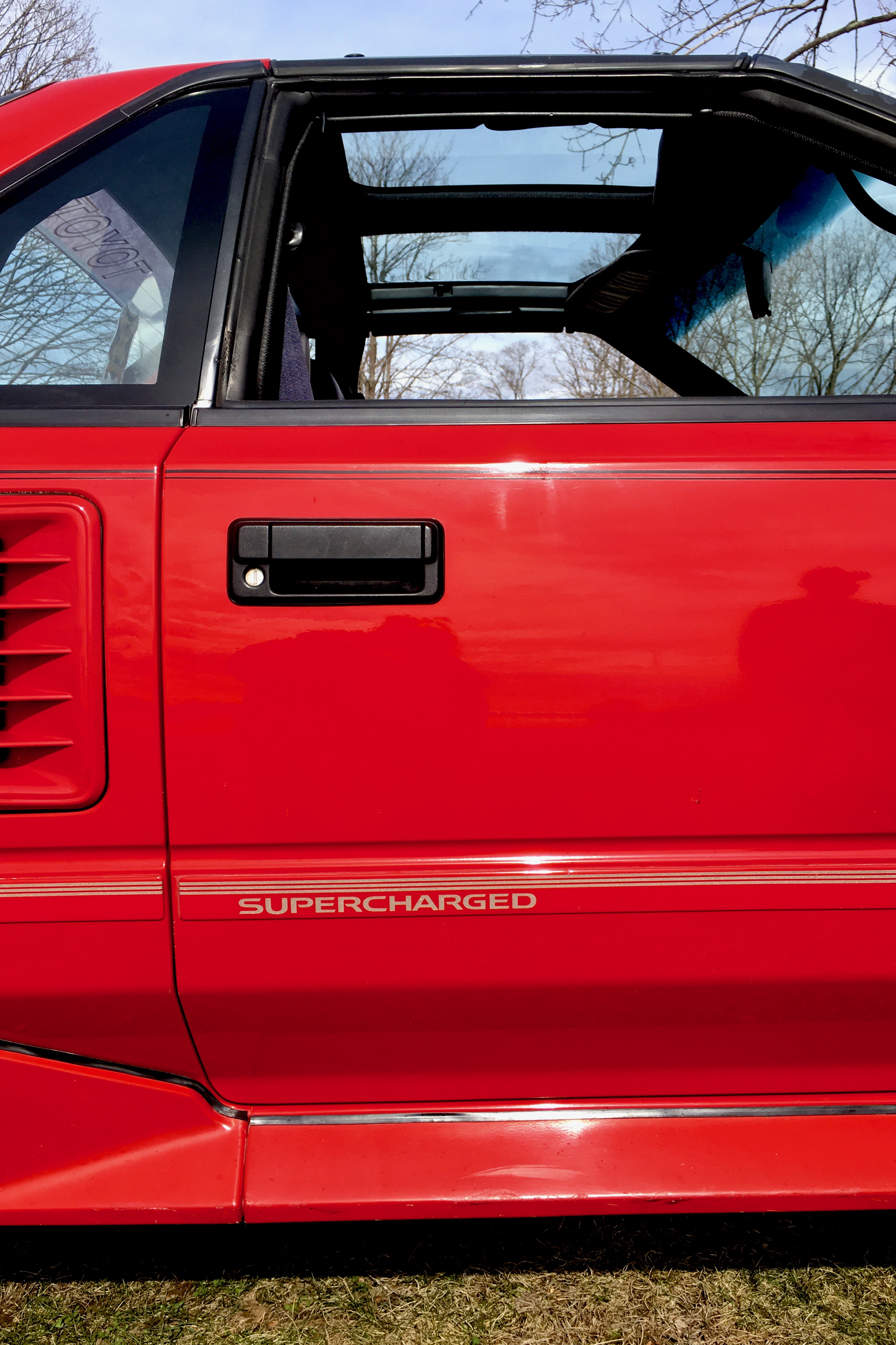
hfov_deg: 42.3
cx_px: 423
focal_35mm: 31
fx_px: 1157
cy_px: 682
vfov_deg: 60.3
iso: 25
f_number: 2.2
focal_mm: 4.15
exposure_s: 1/1012
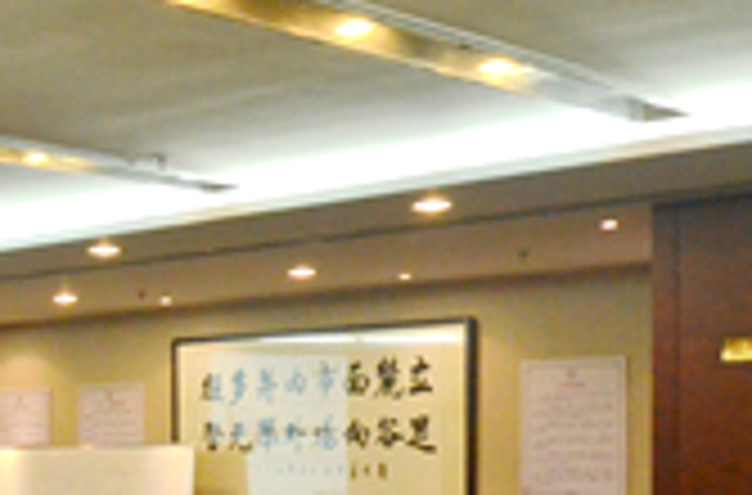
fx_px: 1686
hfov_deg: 22.8
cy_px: 475
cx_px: -180
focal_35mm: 81
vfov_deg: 16.4
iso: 2200
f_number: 4
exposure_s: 1/500
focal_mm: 18
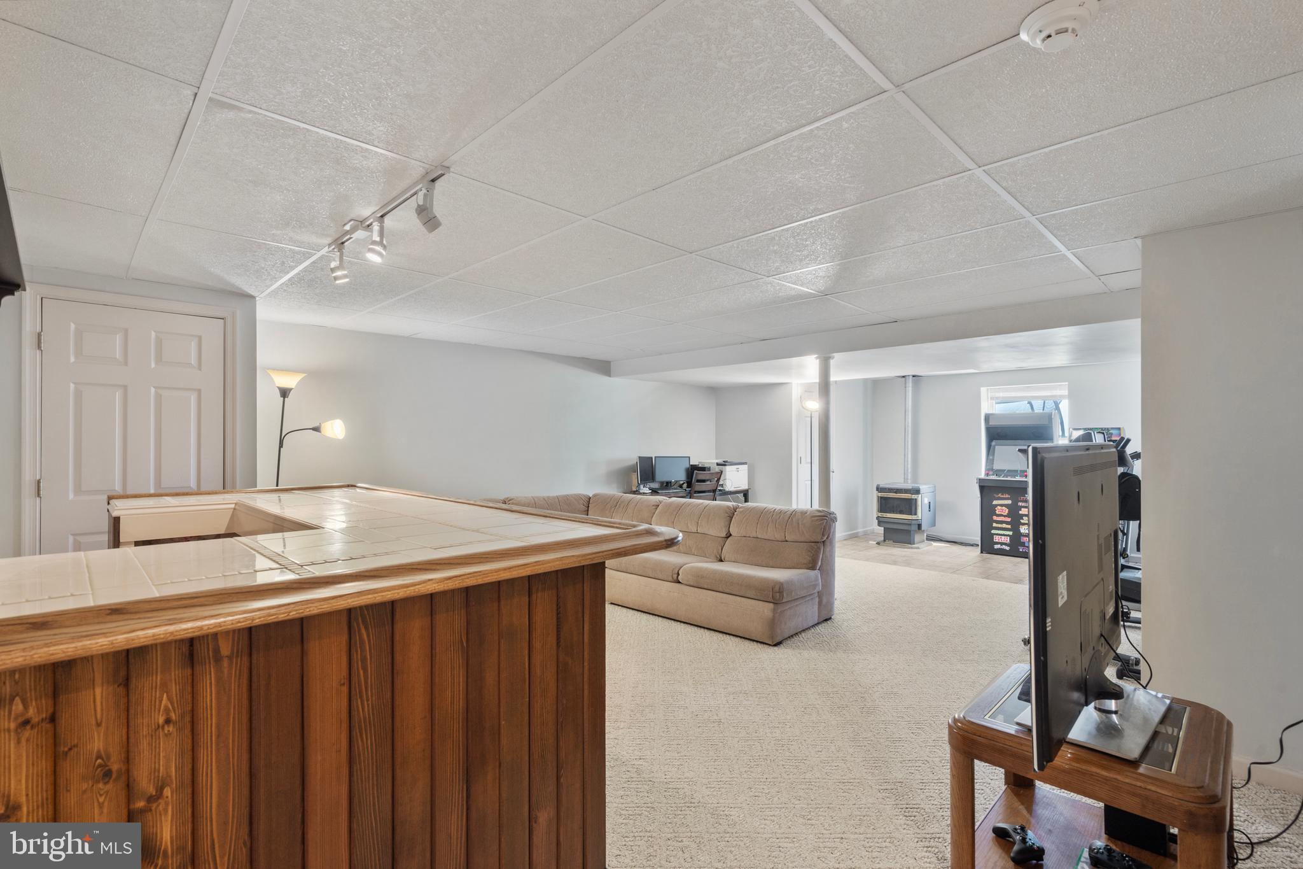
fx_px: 579
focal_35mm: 16
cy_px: 434
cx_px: 652
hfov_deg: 96.7
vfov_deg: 73.7
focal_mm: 16
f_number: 9
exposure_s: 1/3
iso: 250
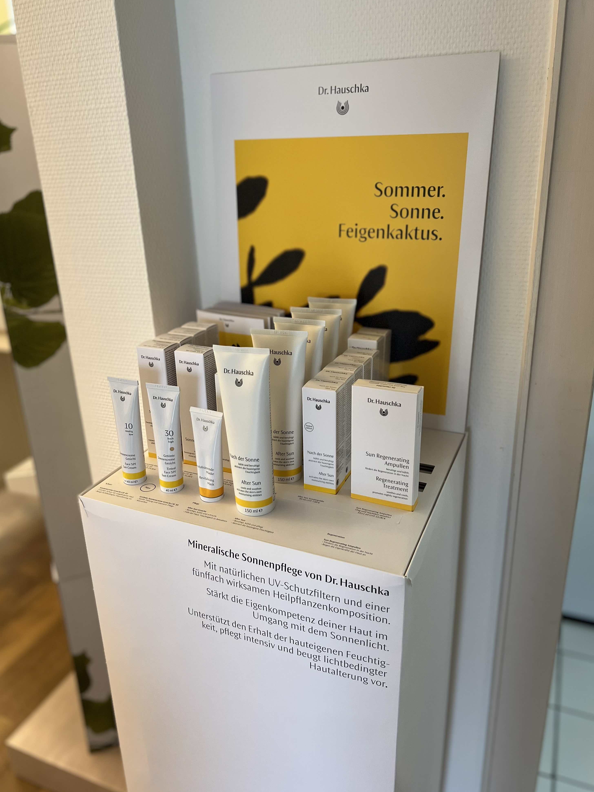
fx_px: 618
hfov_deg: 51.3
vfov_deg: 65.3
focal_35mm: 27
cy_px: 392
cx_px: 289
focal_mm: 5.7
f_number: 1.5
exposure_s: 1/72
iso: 125
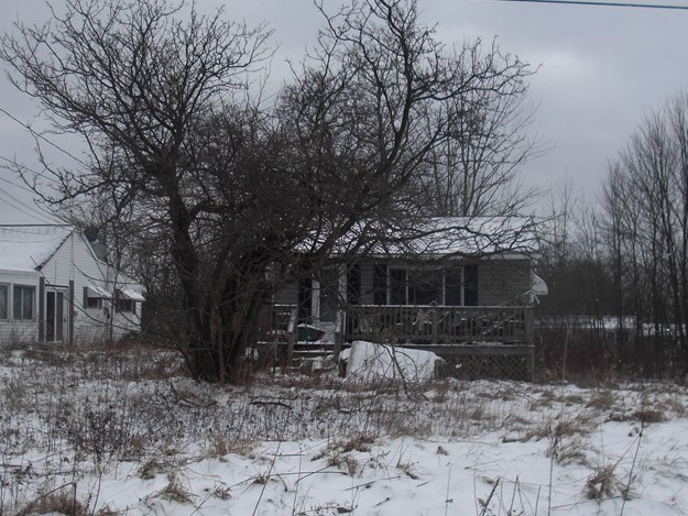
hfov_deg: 32.7
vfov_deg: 24.8
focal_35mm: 59
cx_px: 340
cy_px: 282
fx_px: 1173
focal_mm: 6.3
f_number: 2.8
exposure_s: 1/800
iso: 50
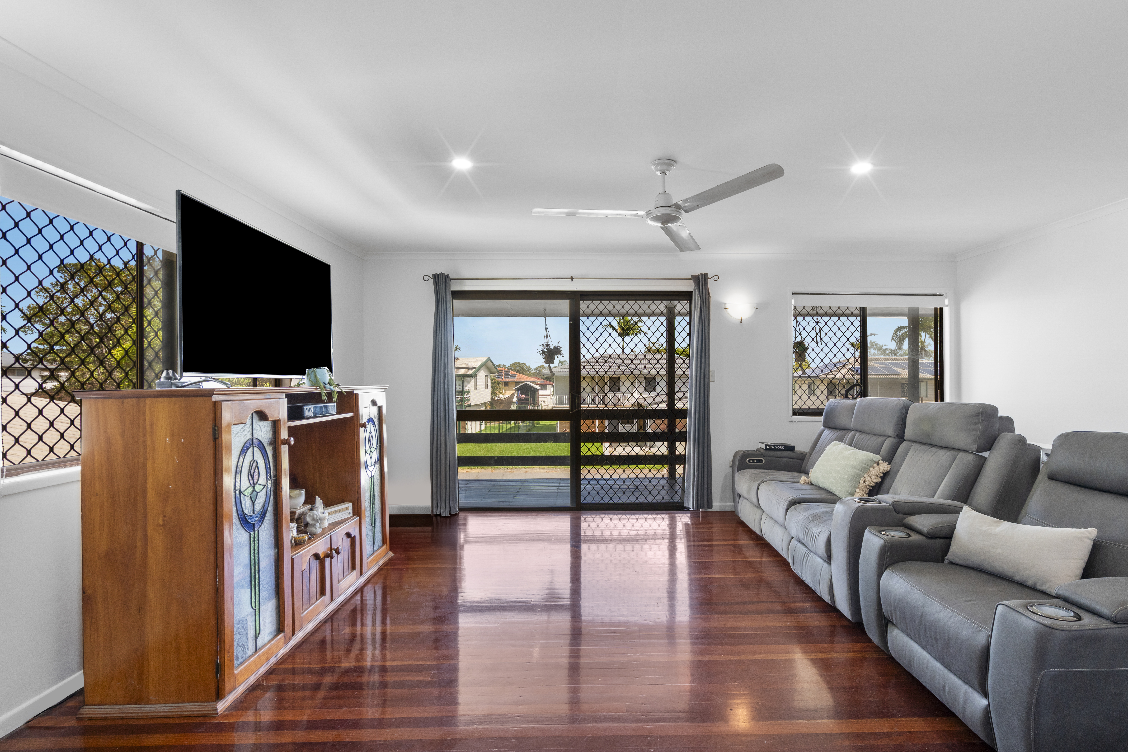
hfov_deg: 96.7
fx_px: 501
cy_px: 376
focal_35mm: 16
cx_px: 564
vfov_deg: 73.7
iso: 1000
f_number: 7.1
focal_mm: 16
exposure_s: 1/30
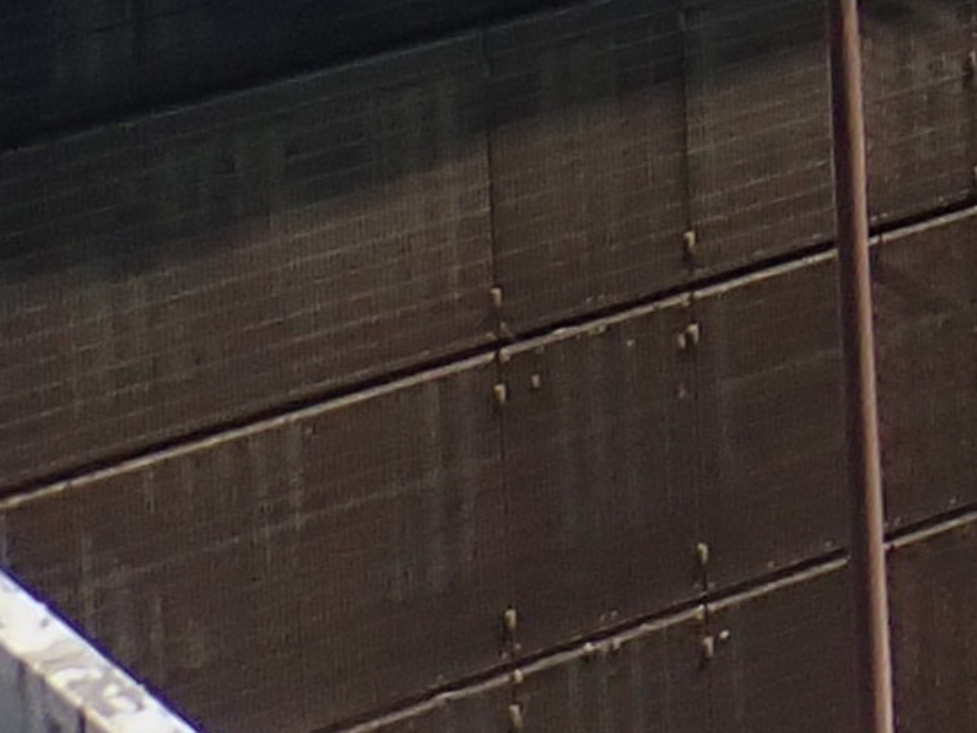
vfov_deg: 7.2
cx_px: 3373
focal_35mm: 181
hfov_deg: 8.3
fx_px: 5109
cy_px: -1517
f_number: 8
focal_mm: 4.5
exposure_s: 1/200
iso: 100
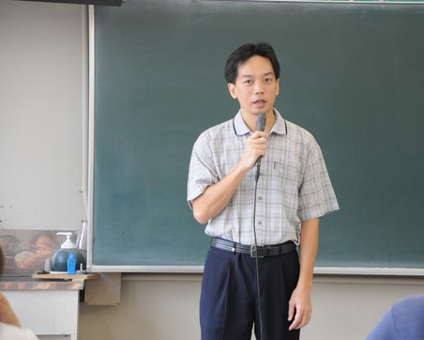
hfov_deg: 10.7
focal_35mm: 180
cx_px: 254
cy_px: 170
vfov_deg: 8.6
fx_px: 2254
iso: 1000
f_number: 5.6
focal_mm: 105
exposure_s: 1/50
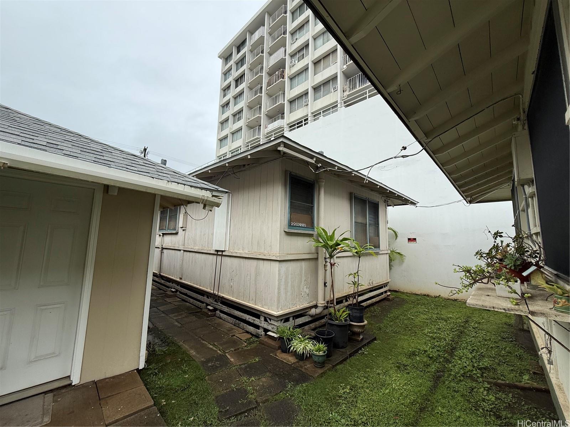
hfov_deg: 102.1
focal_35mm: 14
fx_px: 231
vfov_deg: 85.7
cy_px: 214
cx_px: 285
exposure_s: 1/1285
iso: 50
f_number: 2.2
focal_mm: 2.22
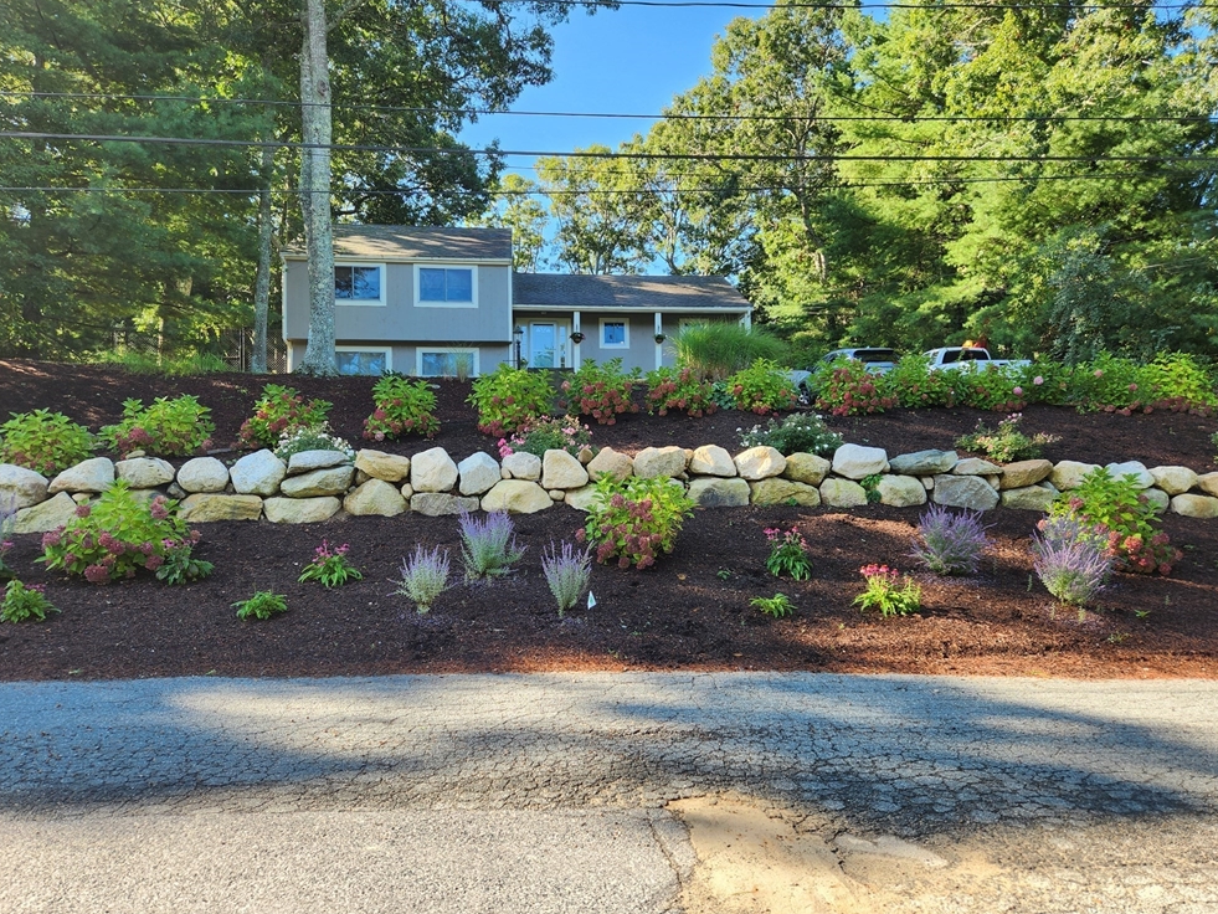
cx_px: 617
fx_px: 845
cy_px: 448
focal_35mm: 24
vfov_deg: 56.8
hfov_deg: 71.6
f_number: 1.8
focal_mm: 5.4
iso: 20
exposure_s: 1/247
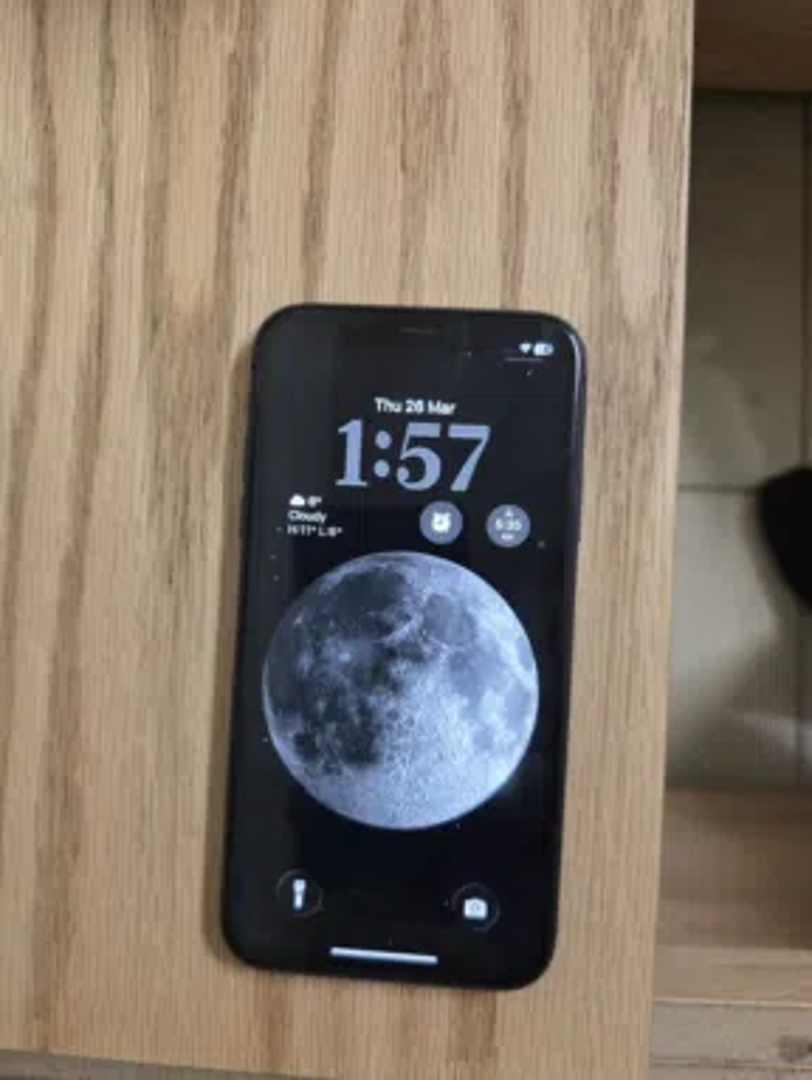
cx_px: 400
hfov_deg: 56.9
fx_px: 749
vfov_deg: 71.5
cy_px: 561
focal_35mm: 24
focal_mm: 6.3
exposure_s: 1/100
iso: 500
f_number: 1.7
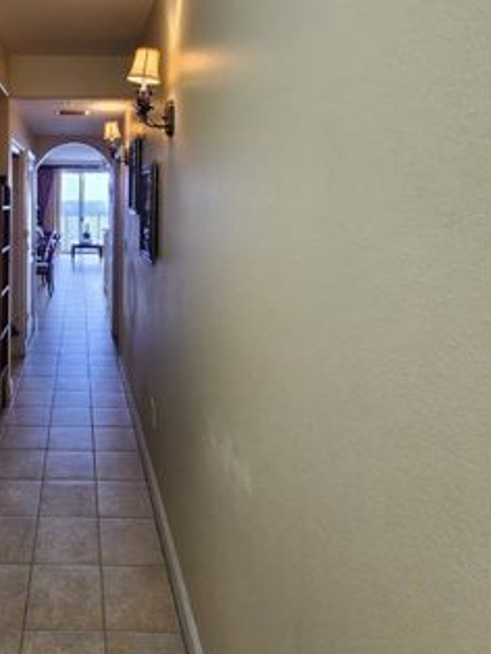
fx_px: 416
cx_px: 84
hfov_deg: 55.9
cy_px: 219
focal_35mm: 22
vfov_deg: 74.0
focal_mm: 2.2
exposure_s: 1/60
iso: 125
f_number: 2.2
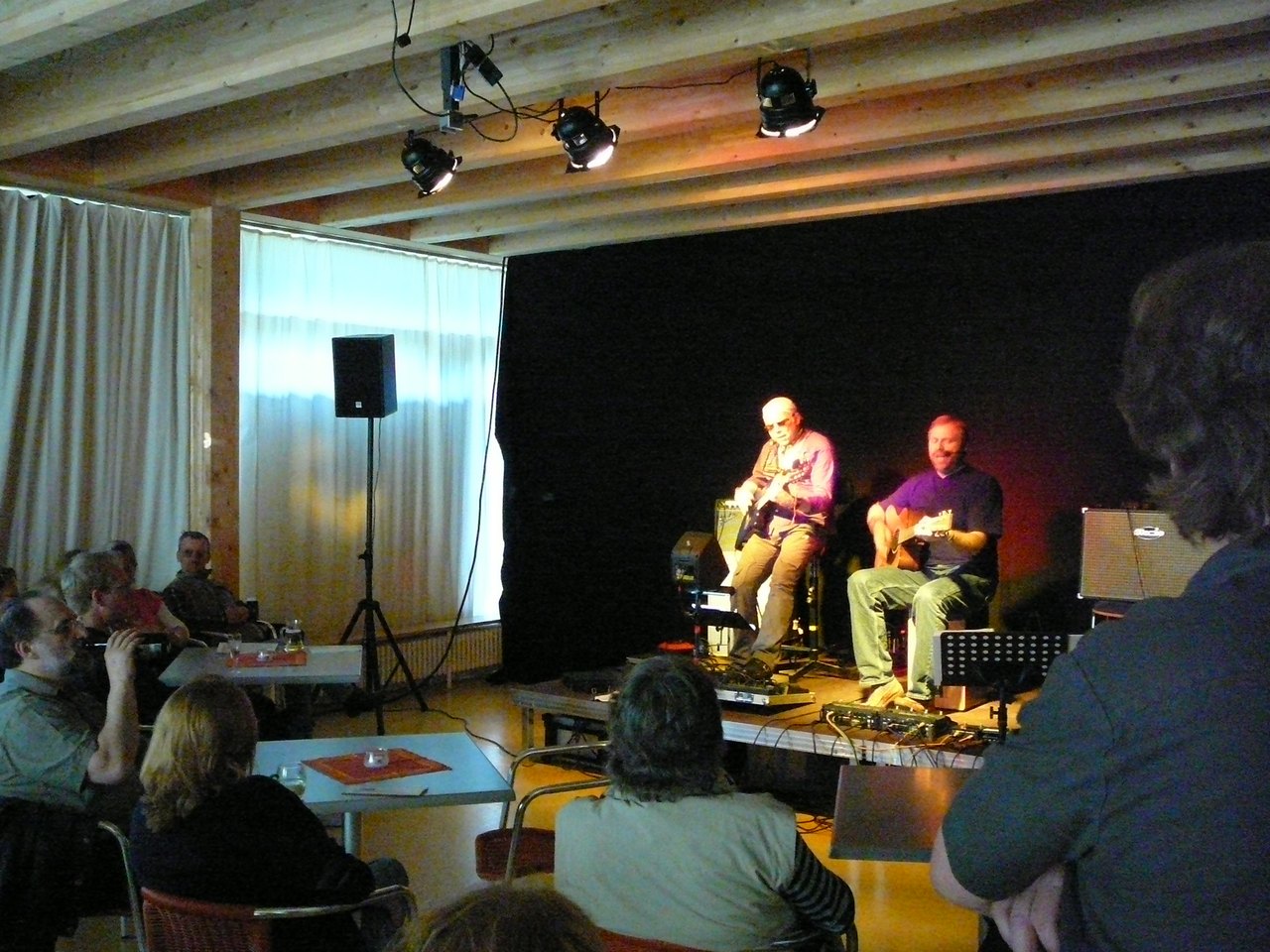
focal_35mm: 35
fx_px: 1284
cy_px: 476
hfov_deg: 52.6
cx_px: 635
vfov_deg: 40.7
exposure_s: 1/20
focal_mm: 5.2
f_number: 2.8
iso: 800
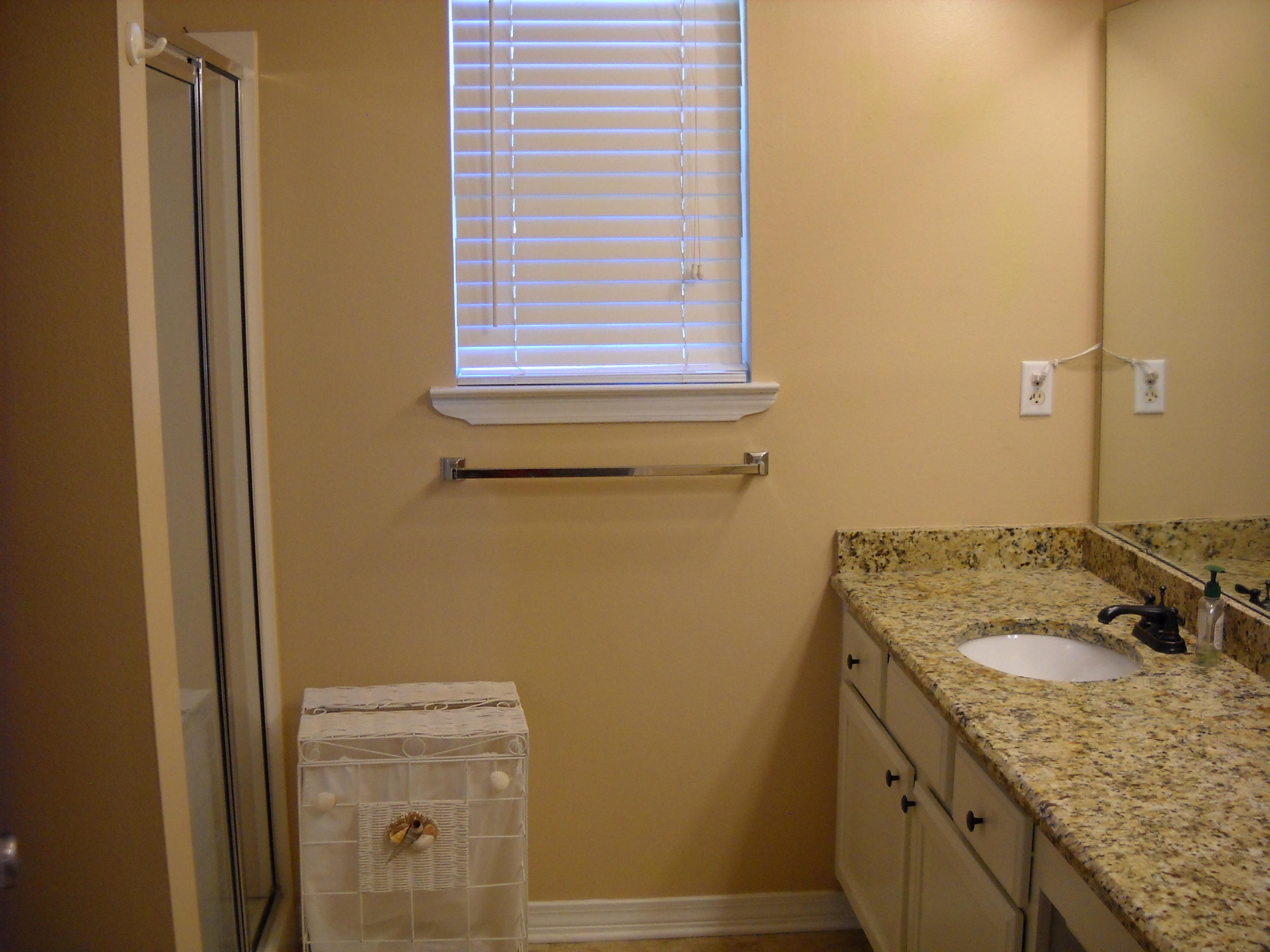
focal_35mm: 41
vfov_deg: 35.1
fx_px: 1504
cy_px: 476
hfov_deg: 45.8
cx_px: 635
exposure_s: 1/60
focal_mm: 6.72
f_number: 3.1
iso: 175
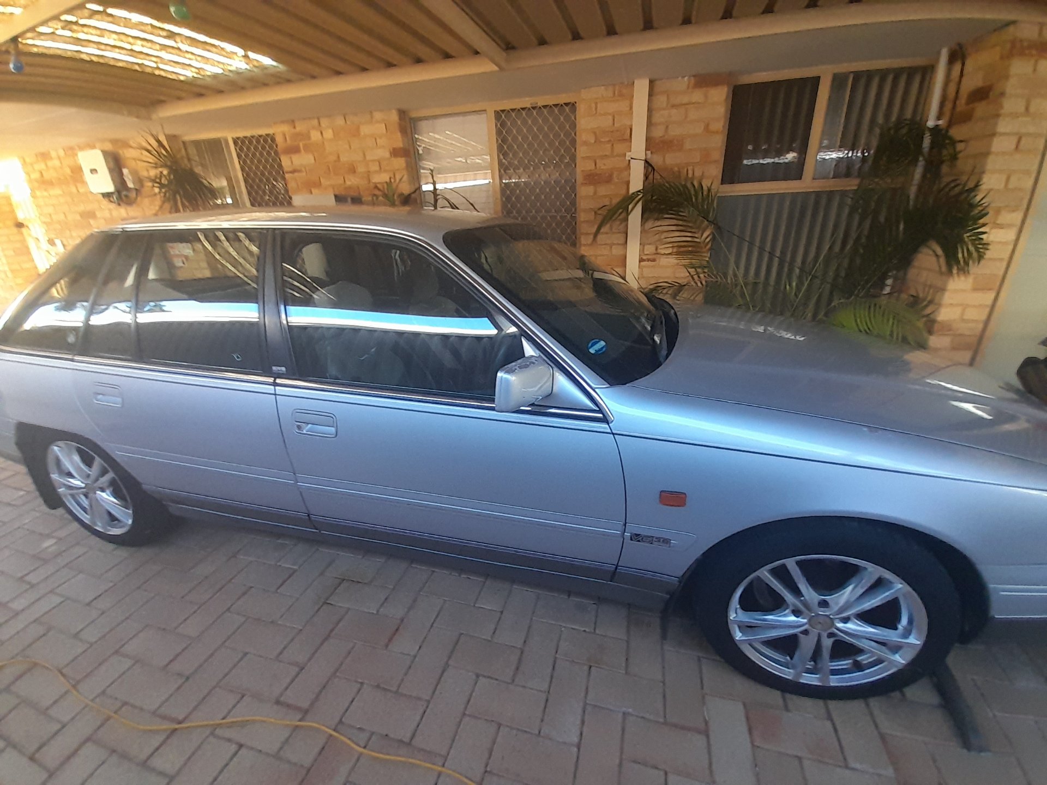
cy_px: 392
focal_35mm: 13
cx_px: 524
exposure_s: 1/50
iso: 125
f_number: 2.2
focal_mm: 1.13
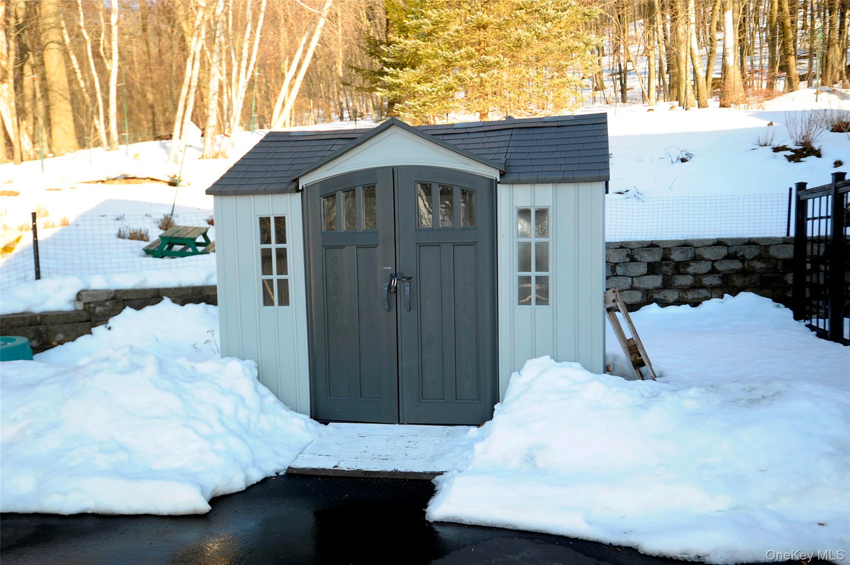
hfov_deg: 58.8
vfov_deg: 41.1
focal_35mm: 32
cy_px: 282
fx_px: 755
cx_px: 425
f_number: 4
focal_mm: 32
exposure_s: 1/200
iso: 200
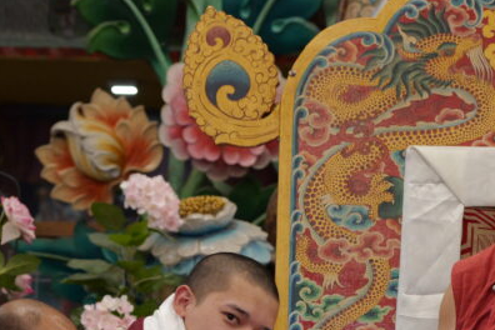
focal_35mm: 220
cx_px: 336
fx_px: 3025
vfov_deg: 6.2
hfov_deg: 9.3
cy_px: 372
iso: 3200
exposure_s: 1/125
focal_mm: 85
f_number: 4
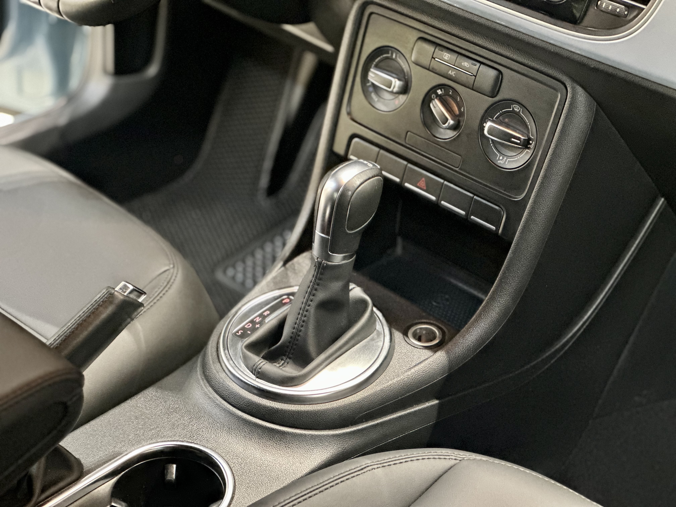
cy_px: 254
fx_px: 1504
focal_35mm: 77
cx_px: 338
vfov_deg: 19.1
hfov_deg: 25.3
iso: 800
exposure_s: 1/14
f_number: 2.8
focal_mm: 9
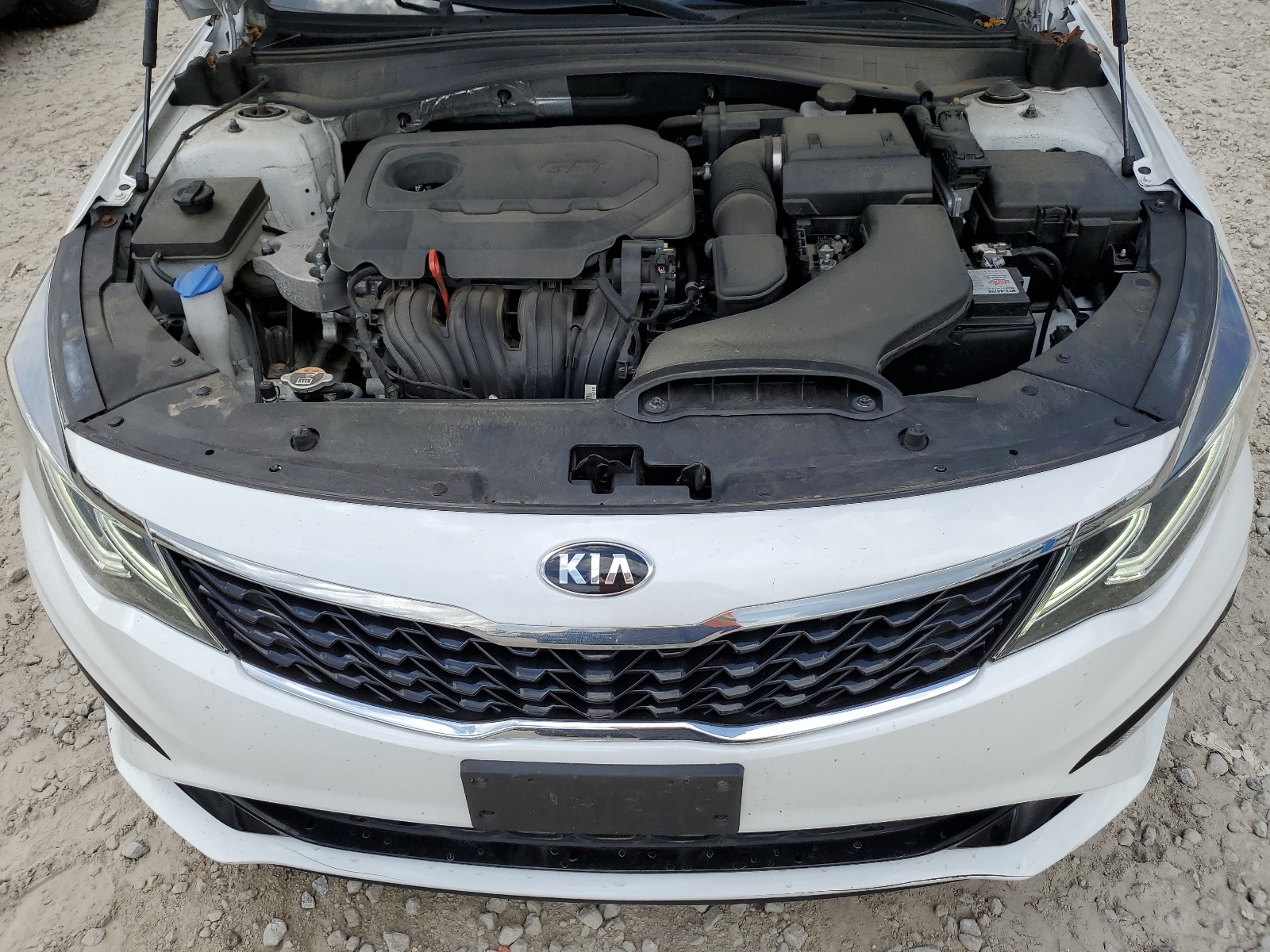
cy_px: 476
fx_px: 954
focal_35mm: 26
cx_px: 635
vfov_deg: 53.1
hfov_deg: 67.3
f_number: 1.5
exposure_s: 1/2500
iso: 50
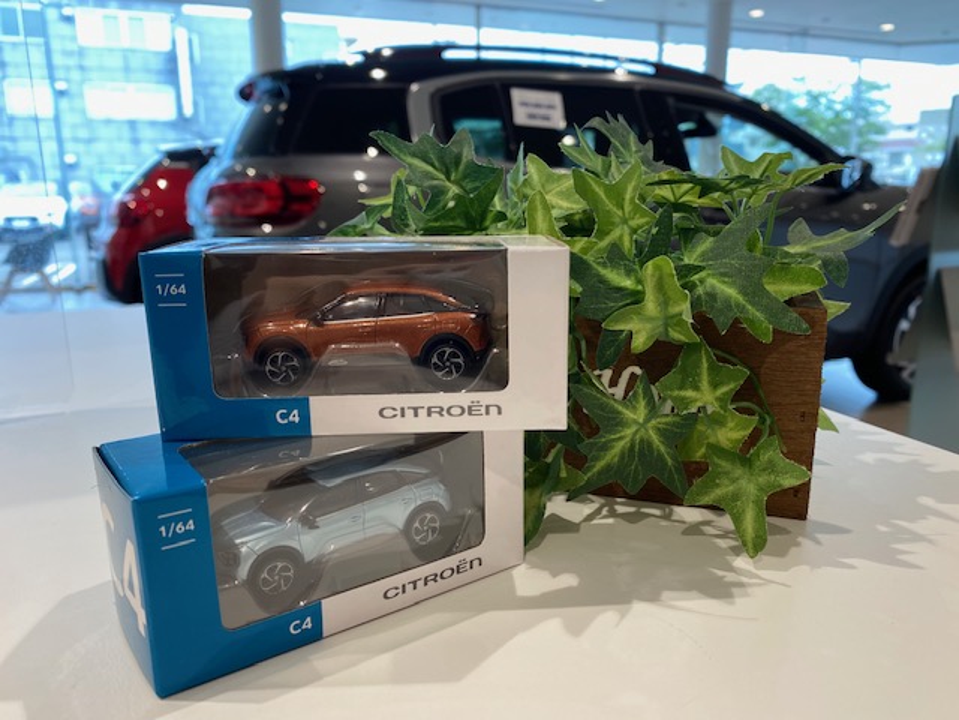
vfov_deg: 53.1
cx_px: 480
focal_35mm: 26
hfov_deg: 67.3
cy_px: 360
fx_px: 720
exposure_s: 1/122
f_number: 1.8
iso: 50
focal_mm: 4.25
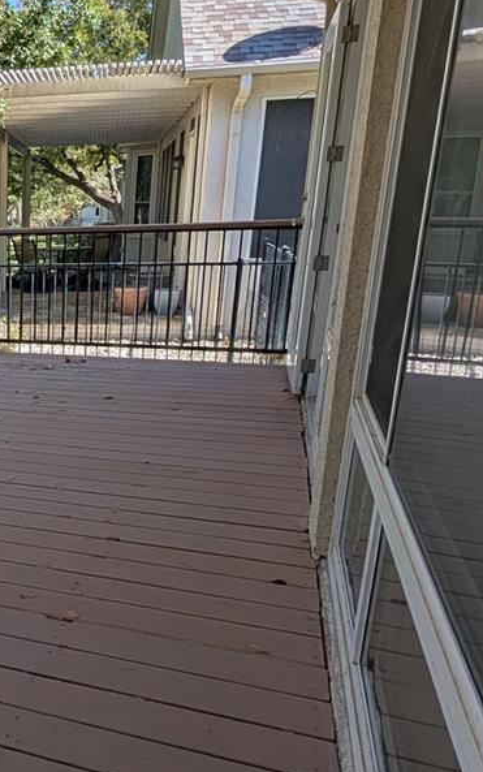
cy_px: 432
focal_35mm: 33
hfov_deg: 31.6
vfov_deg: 58.0
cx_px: -106
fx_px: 695
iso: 50
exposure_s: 1/976
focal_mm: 2.02
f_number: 1.7
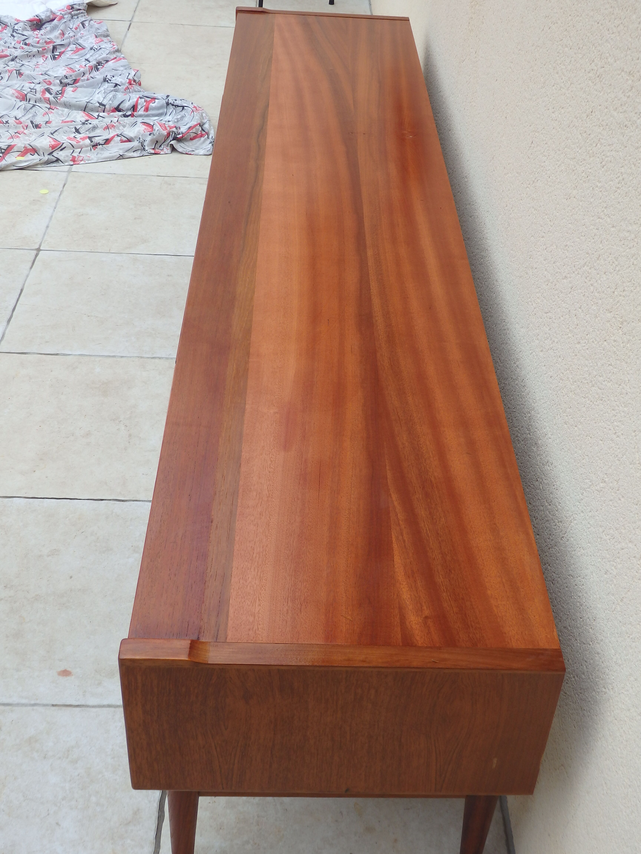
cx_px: 320
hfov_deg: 32.2
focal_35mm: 45
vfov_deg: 42.1
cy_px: 427
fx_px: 1111
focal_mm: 8
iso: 125
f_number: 3.8
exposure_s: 1/100
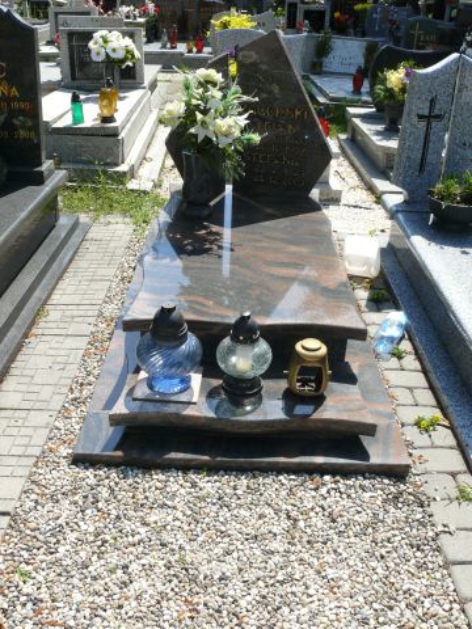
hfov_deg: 40.7
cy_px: 314
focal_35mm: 35
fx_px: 636
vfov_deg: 52.6
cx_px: 236
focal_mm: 7.4
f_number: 5.6
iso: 100
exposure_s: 1/250
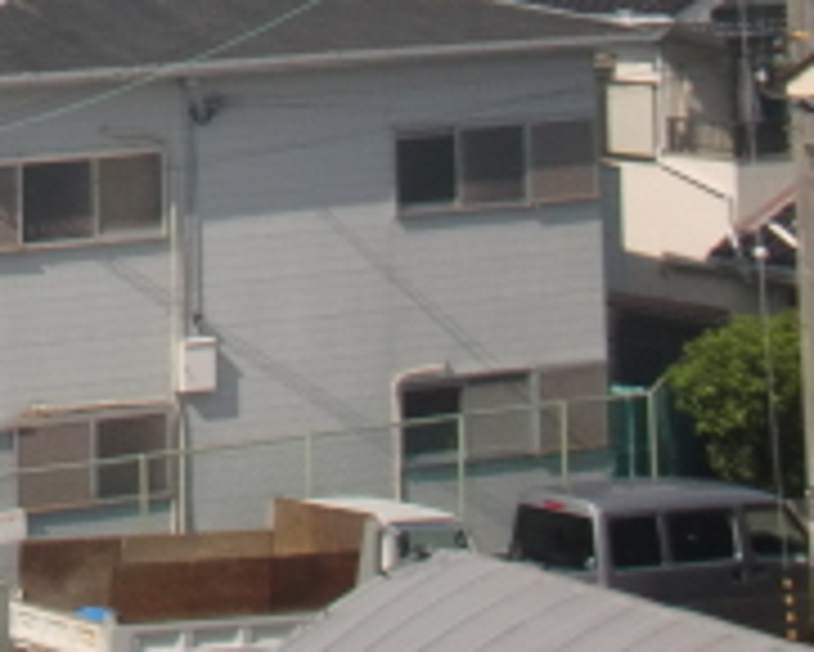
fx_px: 3158
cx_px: -616
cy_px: -418
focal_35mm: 131
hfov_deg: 13.3
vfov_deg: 11.2
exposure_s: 1/250
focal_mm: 6.66
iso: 64
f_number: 8.9
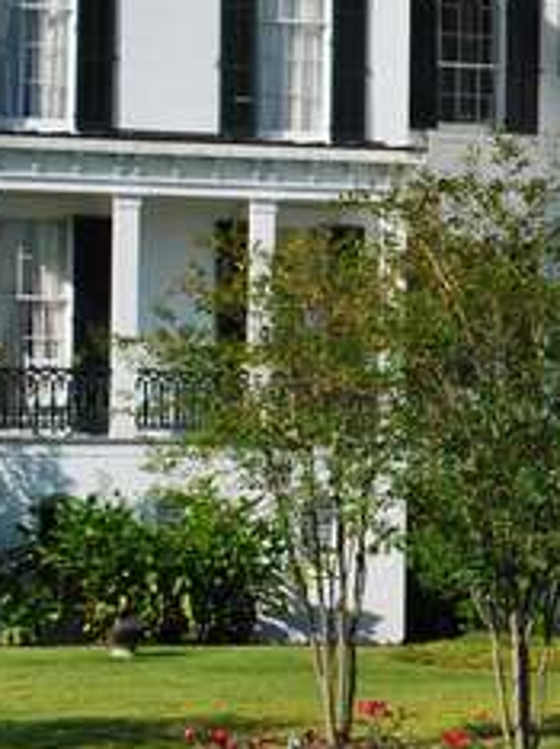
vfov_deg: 11.8
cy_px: 227
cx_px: 800
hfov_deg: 8.6
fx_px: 3630
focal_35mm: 168
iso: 100
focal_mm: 34
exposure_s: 1/320
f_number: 9
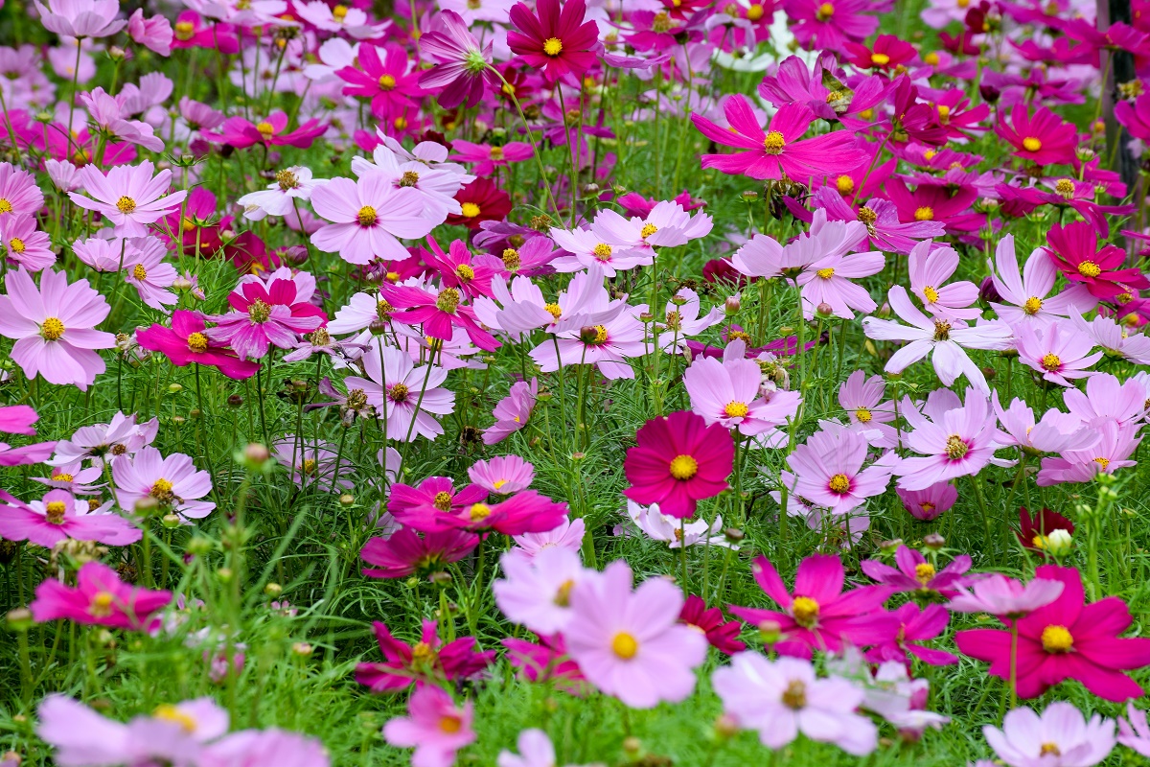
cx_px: 575
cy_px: 384
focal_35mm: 174
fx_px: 5558
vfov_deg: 7.9
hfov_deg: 11.8
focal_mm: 116
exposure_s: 1/10
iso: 100
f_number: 13
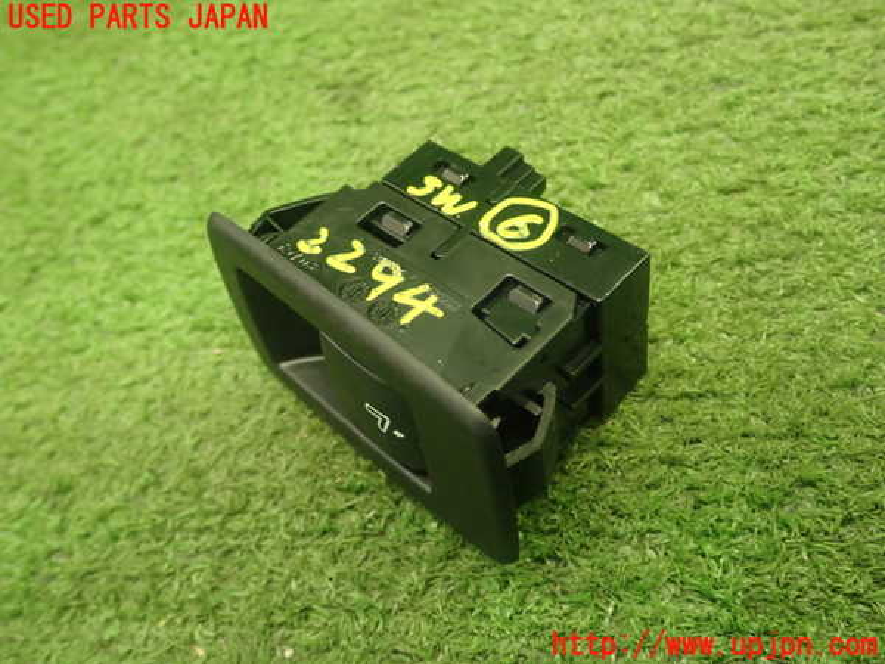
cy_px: 332
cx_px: 442
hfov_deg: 45.8
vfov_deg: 35.1
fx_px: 1048
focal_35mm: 41
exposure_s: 1/40
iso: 500
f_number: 2.8
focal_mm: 7.31
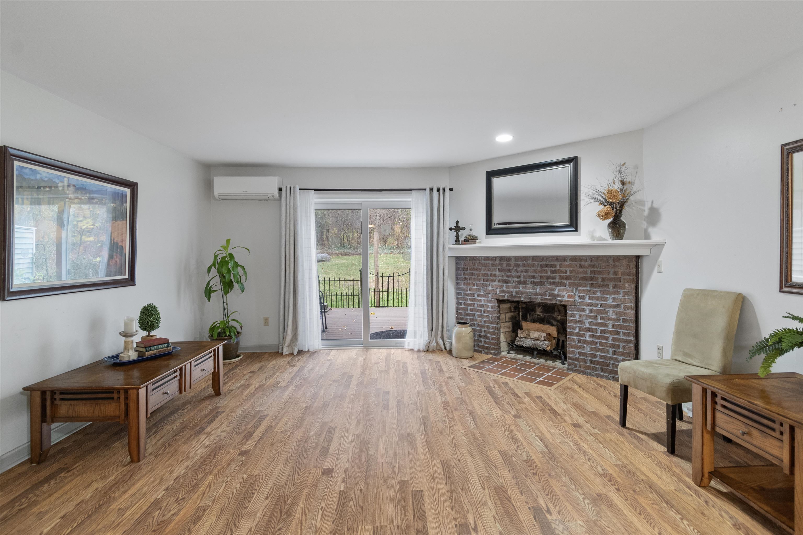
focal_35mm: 16
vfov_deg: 73.7
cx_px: 402
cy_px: 268
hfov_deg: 96.7
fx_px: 357
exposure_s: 1/1.25
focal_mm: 11
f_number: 6.3
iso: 640
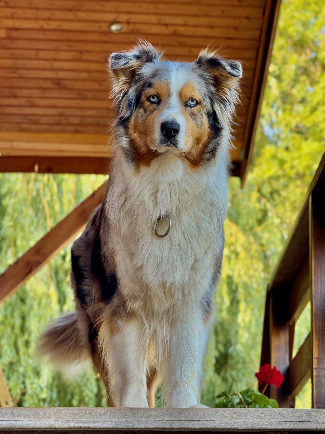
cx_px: 162
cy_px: 217
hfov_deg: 12.3
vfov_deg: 16.4
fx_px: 1503
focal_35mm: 120
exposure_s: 1/99
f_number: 2.8
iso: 64
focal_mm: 15.66
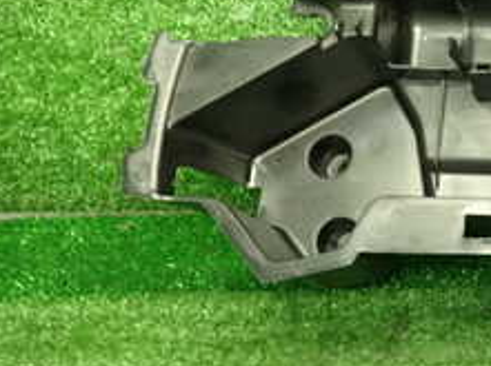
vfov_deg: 21.2
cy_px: 60
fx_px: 963
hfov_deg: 25.8
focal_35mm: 68
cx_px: 578
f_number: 2
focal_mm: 4.5
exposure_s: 1/30
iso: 250
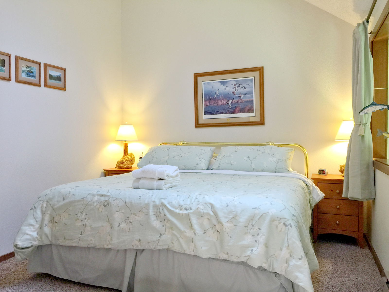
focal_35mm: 29
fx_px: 326
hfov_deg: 61.7
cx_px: 194
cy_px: 146
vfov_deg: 48.2
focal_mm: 4.15
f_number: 2.2
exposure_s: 1/15
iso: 32
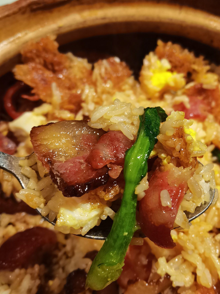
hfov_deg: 34.1
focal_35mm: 42
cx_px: 140
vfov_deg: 44.7
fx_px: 356
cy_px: 164
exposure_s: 1/50
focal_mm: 4.94
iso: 125
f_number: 1.9
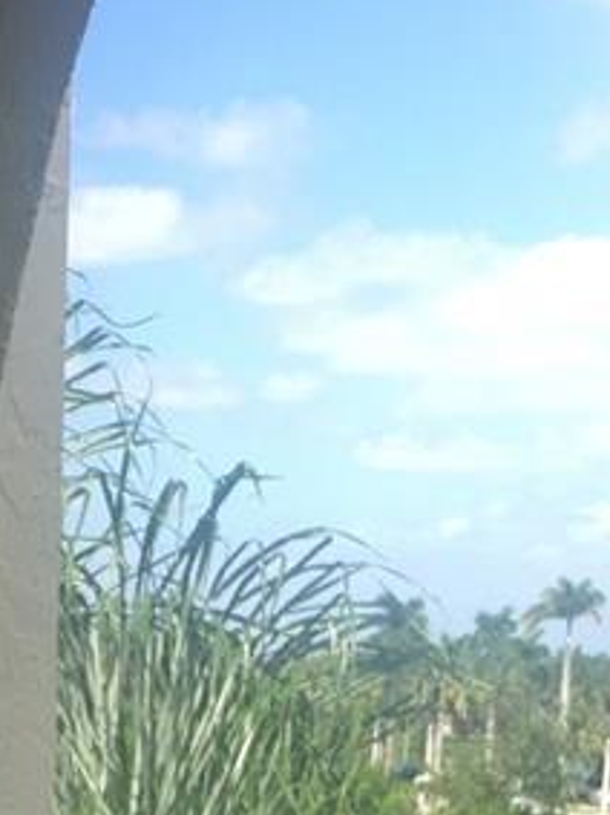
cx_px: -26
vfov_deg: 14.1
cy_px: 1509
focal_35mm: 123
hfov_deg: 11.9
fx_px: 2892
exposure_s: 1/646
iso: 25
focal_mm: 4.15
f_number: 2.2
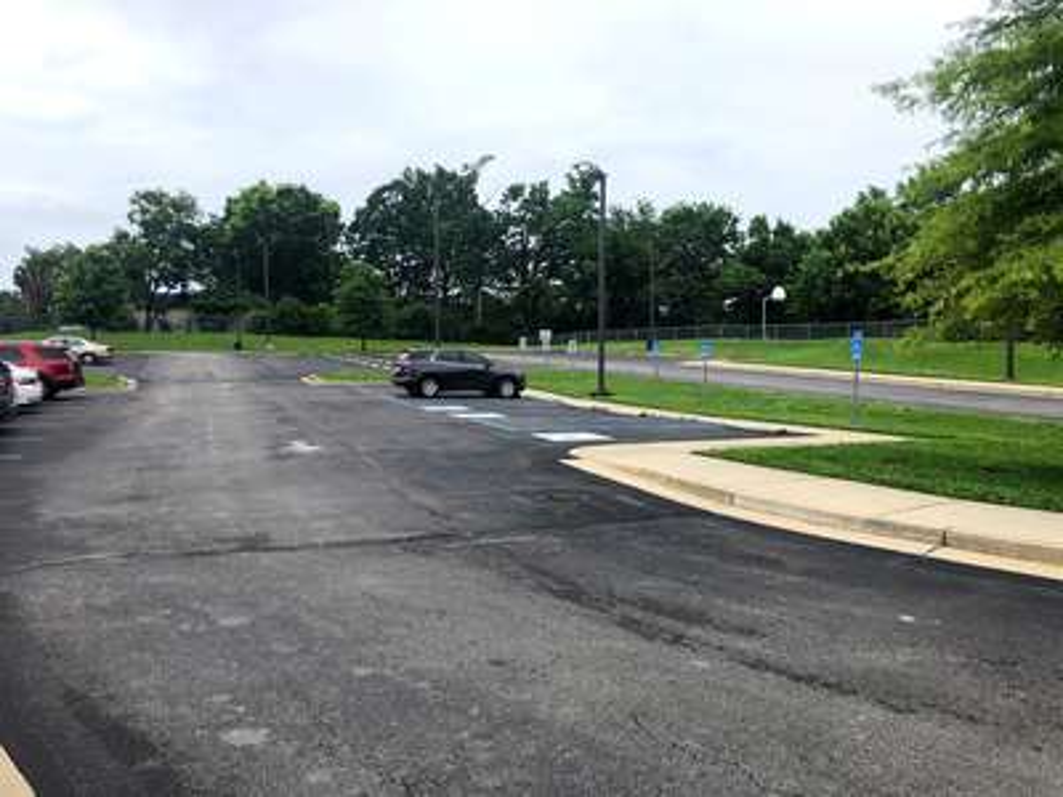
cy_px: 398
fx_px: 860
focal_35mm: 28
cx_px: 532
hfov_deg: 63.4
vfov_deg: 49.7
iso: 20
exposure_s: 1/838
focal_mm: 4
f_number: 1.8
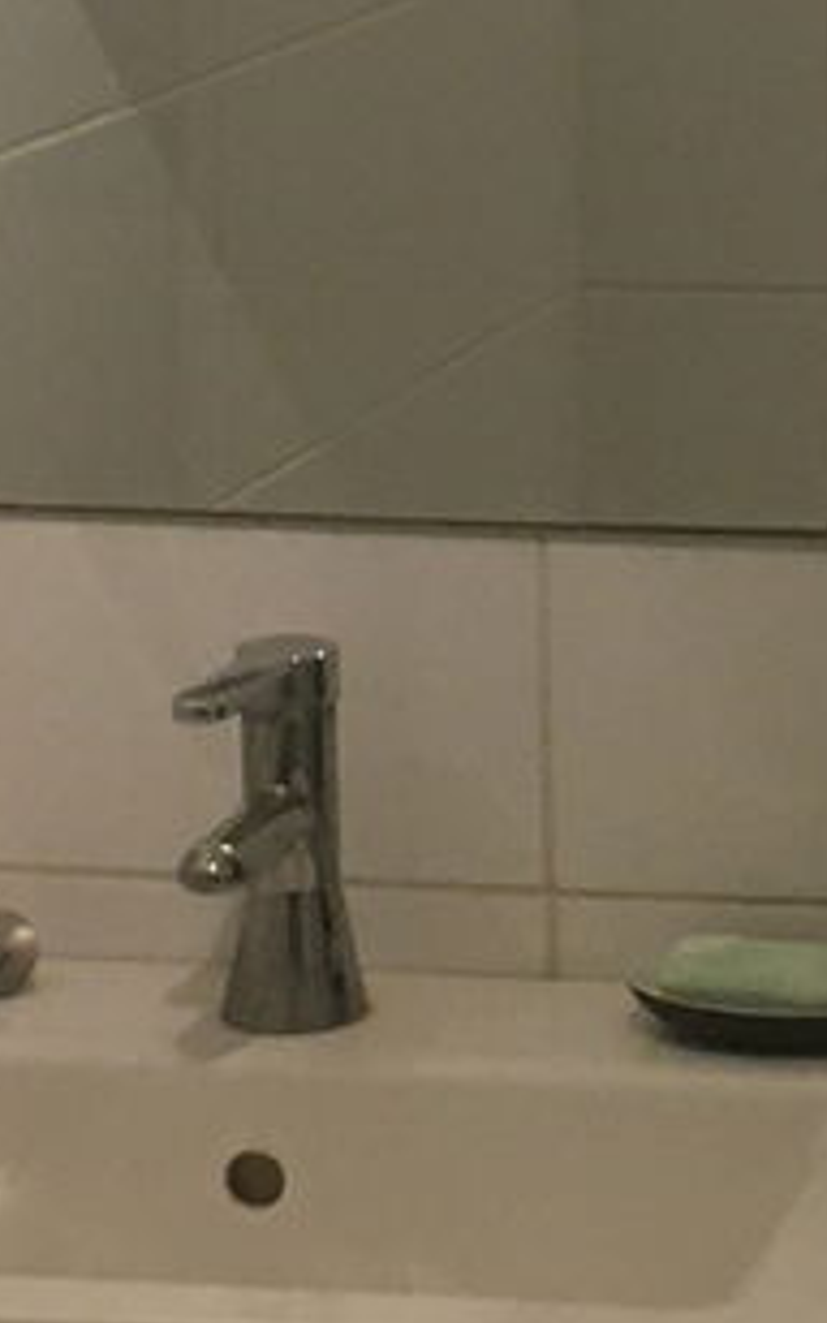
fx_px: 5767
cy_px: -13
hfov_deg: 8.1
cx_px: 999
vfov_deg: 12.9
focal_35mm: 160
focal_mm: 4.15
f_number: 2.2
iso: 125
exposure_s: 1/33
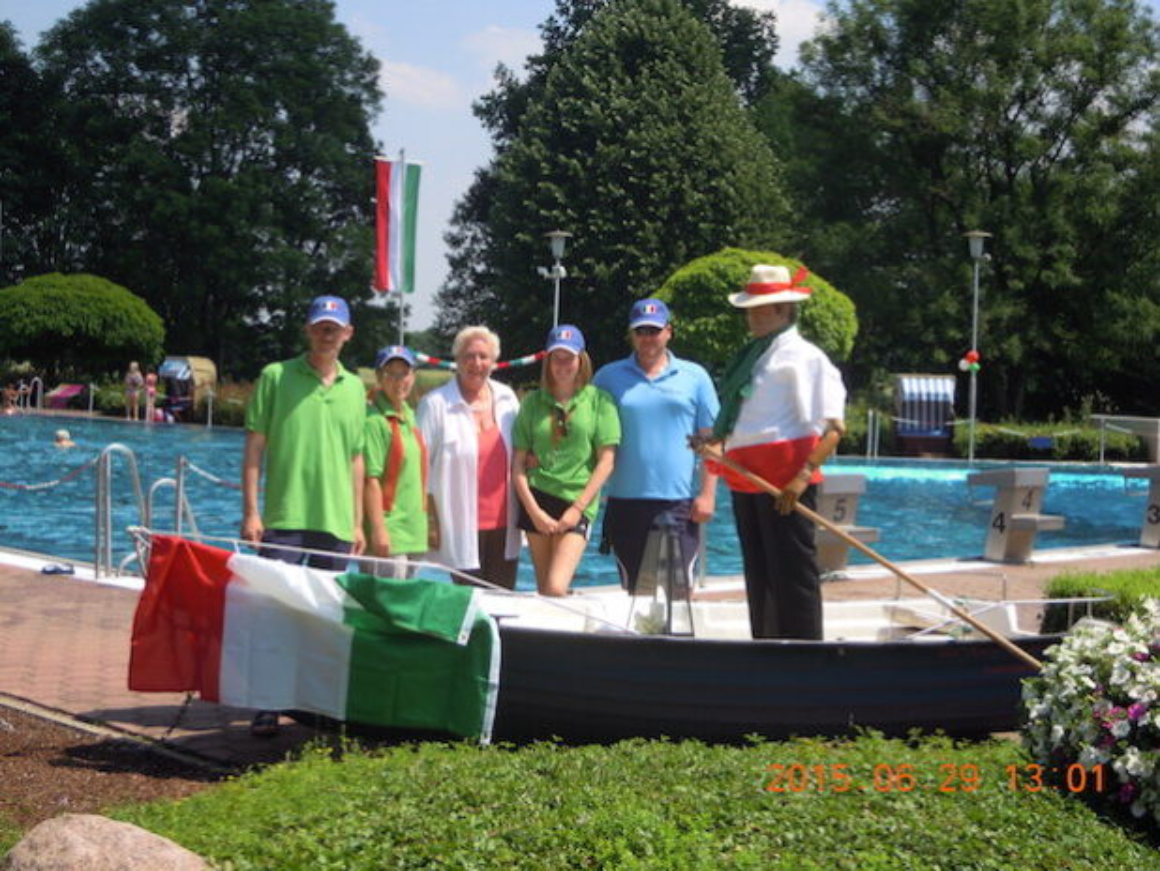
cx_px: 580
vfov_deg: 27.1
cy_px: 436
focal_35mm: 54
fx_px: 1810
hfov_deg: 35.5
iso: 100
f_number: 3.7
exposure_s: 1/1000
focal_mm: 9.6
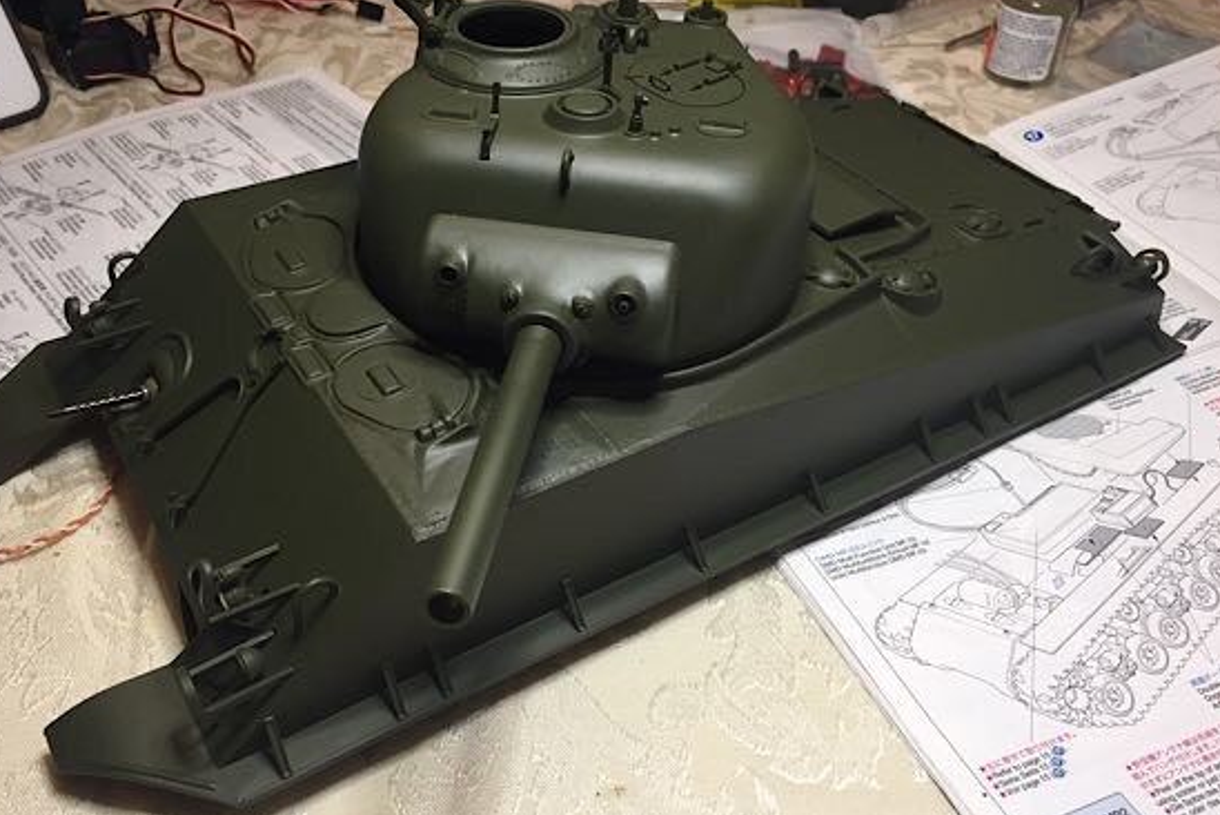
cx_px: 565
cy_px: 370
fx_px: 1119
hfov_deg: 57.1
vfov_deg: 40.0
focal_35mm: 33
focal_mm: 4.15
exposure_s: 1/30
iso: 40
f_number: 2.2
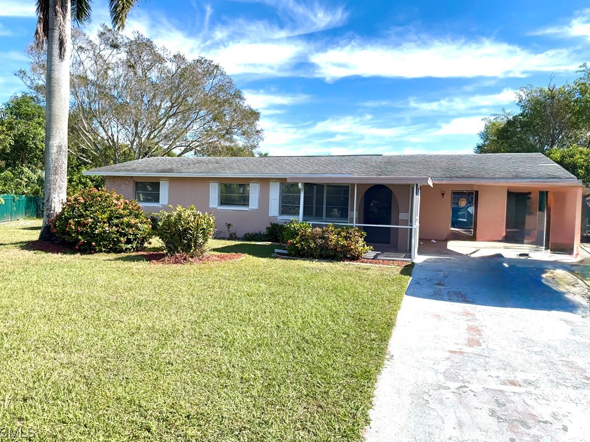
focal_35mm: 25
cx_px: 284
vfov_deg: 54.9
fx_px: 426
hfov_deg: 69.4
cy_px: 215
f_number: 1.78
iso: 160
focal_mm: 6.76
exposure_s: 1/4167
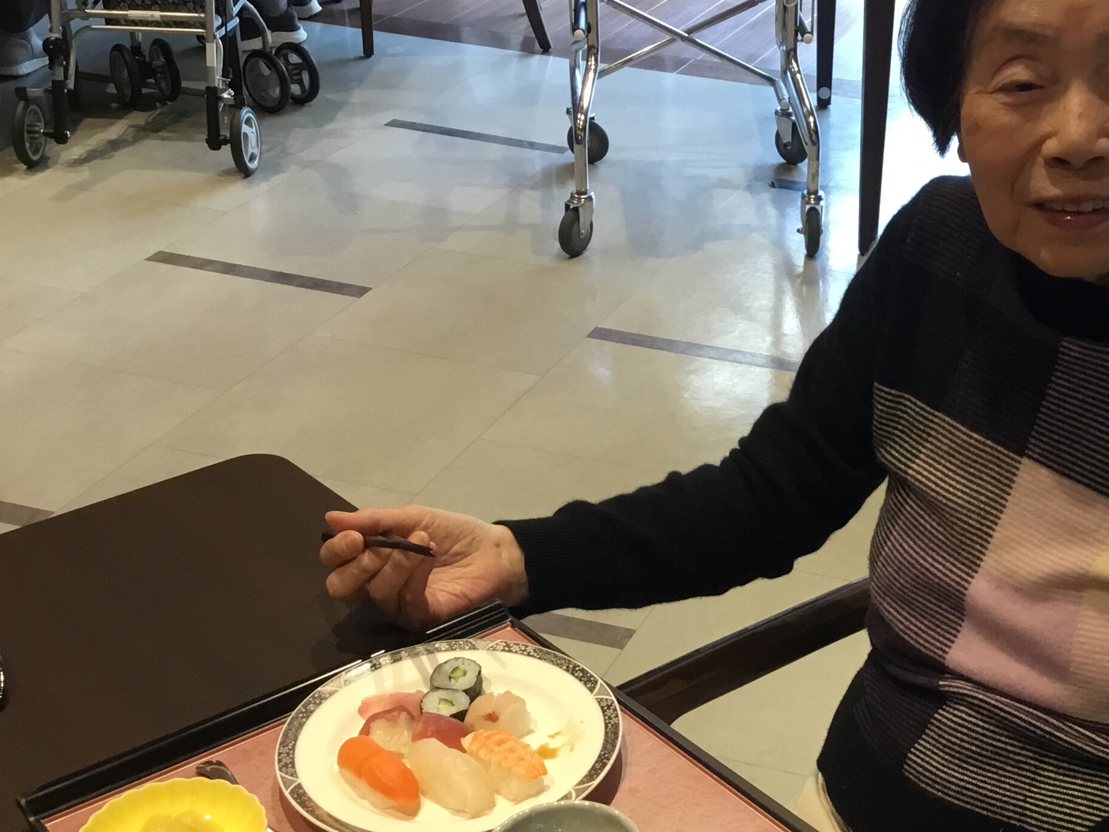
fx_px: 1762
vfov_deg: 26.5
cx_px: 870
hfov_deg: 34.0
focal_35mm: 55
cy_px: 498
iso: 40
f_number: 2.4
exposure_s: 1/30
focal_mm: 3.3
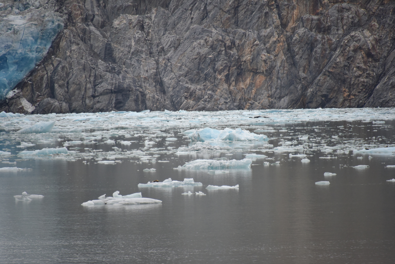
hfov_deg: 6.9
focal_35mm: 300
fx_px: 3292
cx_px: 198
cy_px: 132
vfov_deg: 4.6
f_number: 5.6
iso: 1400
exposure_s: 1/640
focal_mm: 300
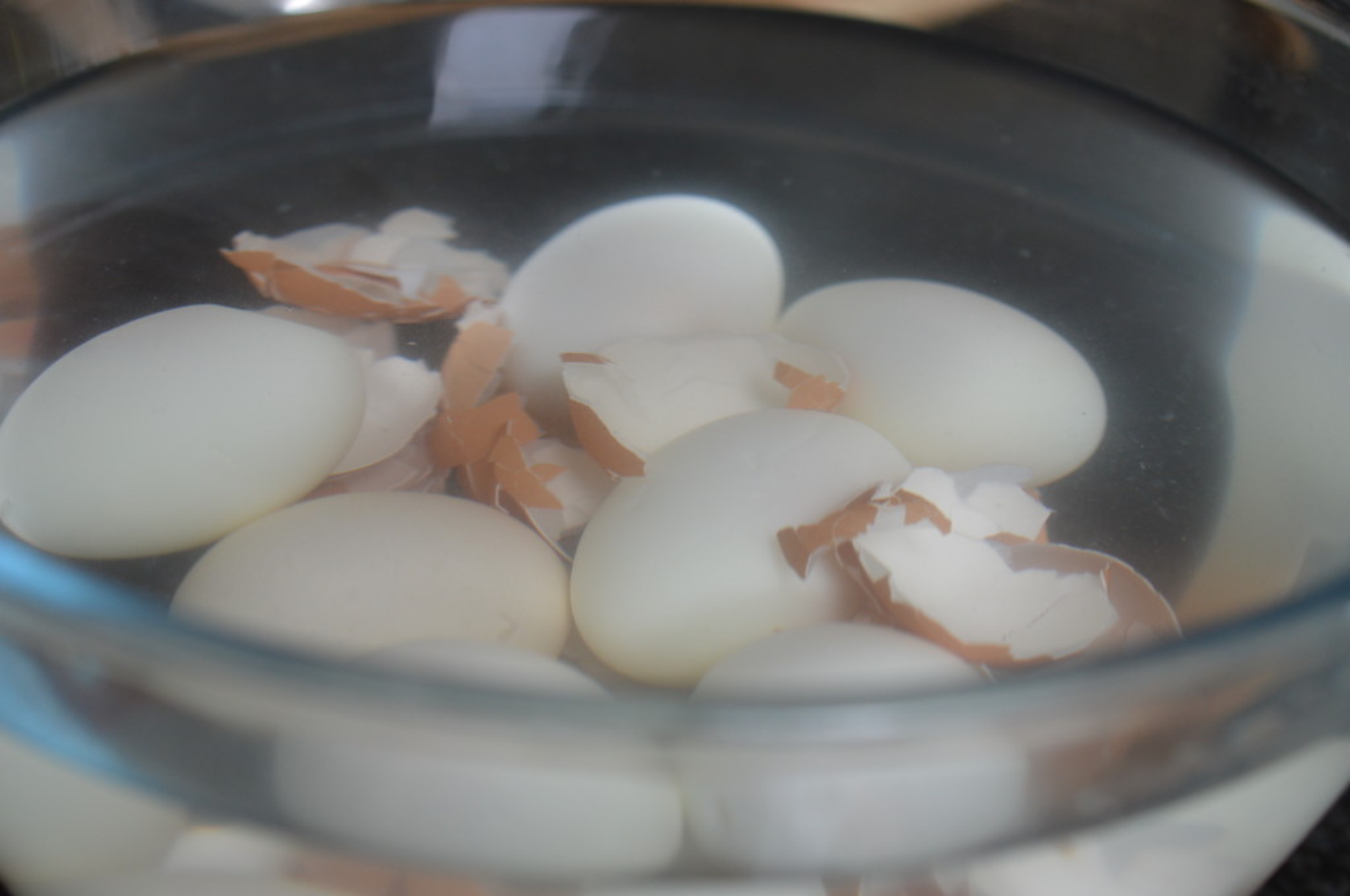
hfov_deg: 33.4
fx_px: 2247
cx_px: 675
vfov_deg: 22.6
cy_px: 448
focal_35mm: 60
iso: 400
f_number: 4.5
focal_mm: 40
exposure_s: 1/80
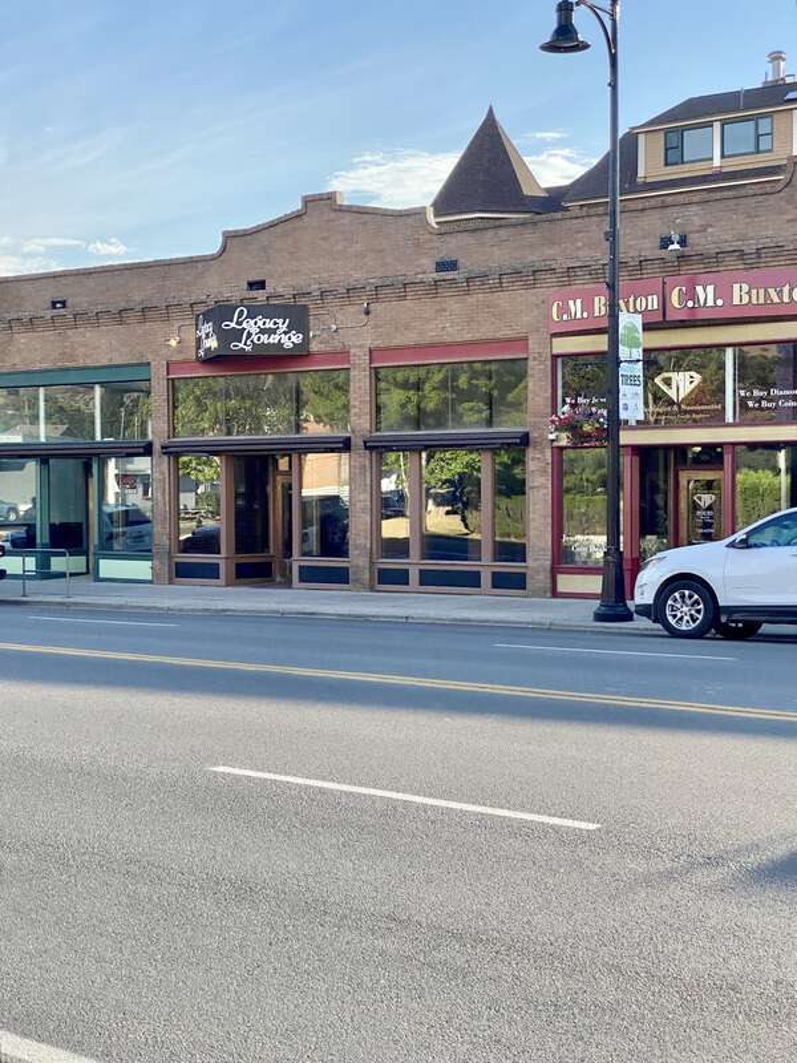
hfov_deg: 28.0
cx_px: 398
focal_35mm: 52
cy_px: 532
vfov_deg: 36.8
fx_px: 1596
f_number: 2
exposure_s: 1/1089
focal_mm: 6
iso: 20
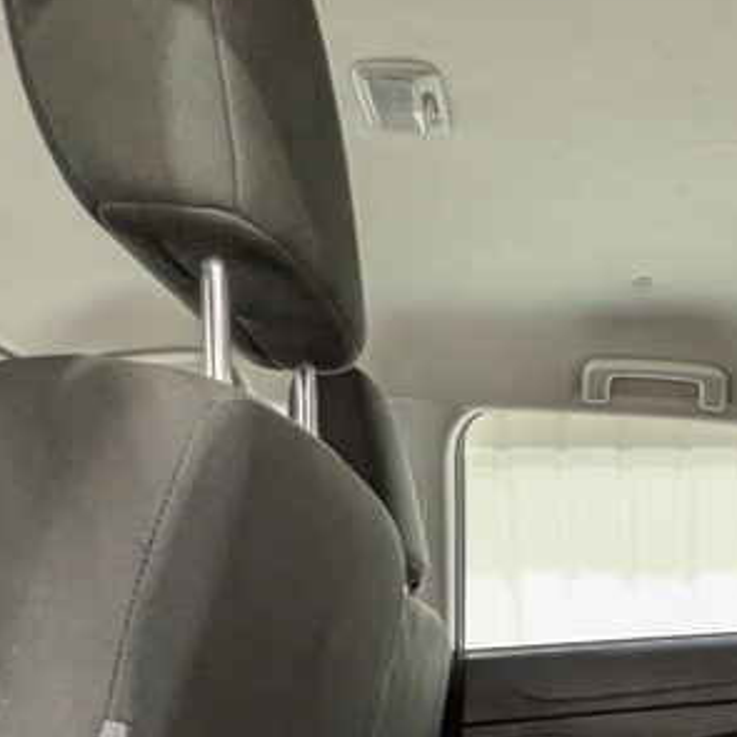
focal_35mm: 43
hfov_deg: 36.2
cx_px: 692
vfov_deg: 31.2
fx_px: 1036
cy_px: 939
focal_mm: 1.83
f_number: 2.2
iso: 90
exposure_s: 1/25
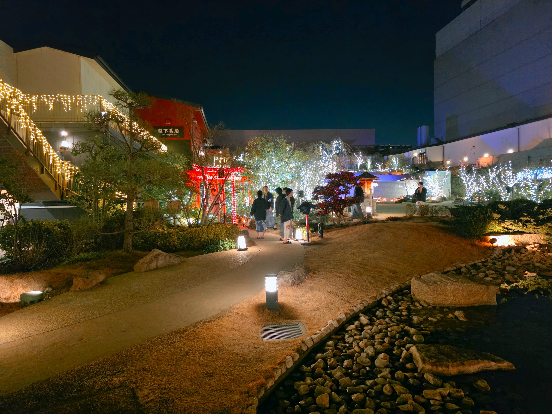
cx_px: 276
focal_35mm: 23
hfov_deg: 73.9
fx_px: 367
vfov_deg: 58.9
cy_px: 207
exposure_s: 1/120
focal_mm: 6.3
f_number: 1.7
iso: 2000
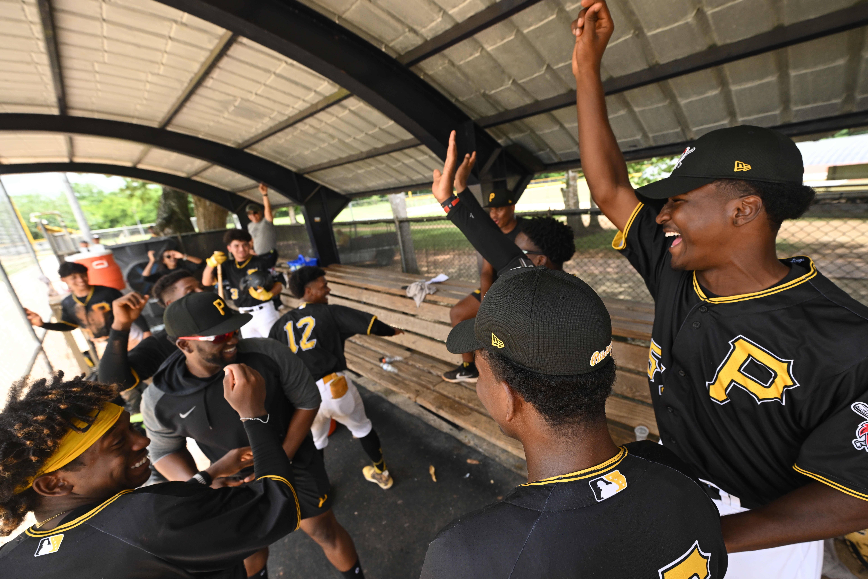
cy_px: 298
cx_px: 461
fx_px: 362
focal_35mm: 15
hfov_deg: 100.3
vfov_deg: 77.3
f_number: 4
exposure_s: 1/1250
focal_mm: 14
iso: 800
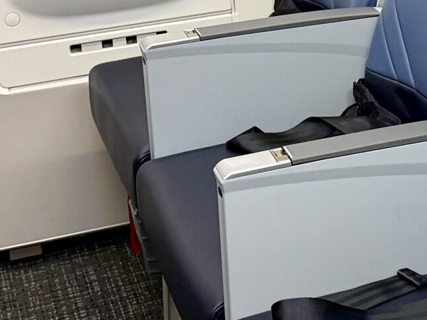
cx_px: 424
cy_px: -25
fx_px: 1184
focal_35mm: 96
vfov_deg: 15.0
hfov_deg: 19.8
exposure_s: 1/52
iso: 320
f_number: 1.78
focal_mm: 6.76
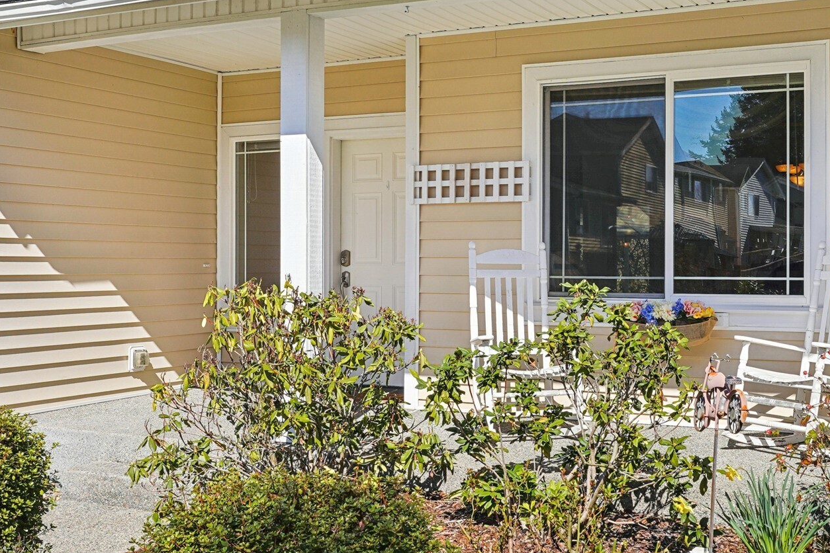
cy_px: 225
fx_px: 1060
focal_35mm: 46
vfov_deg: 29.2
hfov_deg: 42.6
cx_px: 476
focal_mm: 23
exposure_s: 1/250
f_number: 8
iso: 100
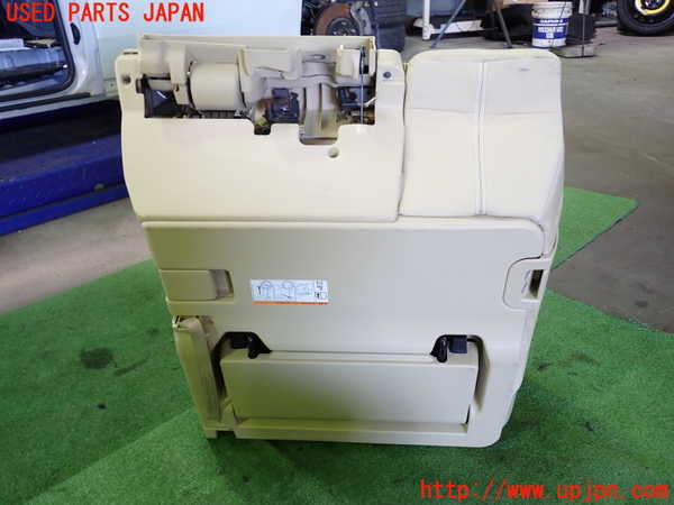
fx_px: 584
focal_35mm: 30
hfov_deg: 60.0
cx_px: 337
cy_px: 252
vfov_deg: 46.8
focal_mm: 5.4
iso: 200
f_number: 2.3
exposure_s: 1/30
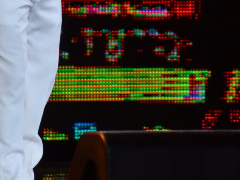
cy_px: -20
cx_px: 67
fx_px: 5941
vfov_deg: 1.7
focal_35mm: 857
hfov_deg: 2.3
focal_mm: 180
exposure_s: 1/160
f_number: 5.6
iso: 800
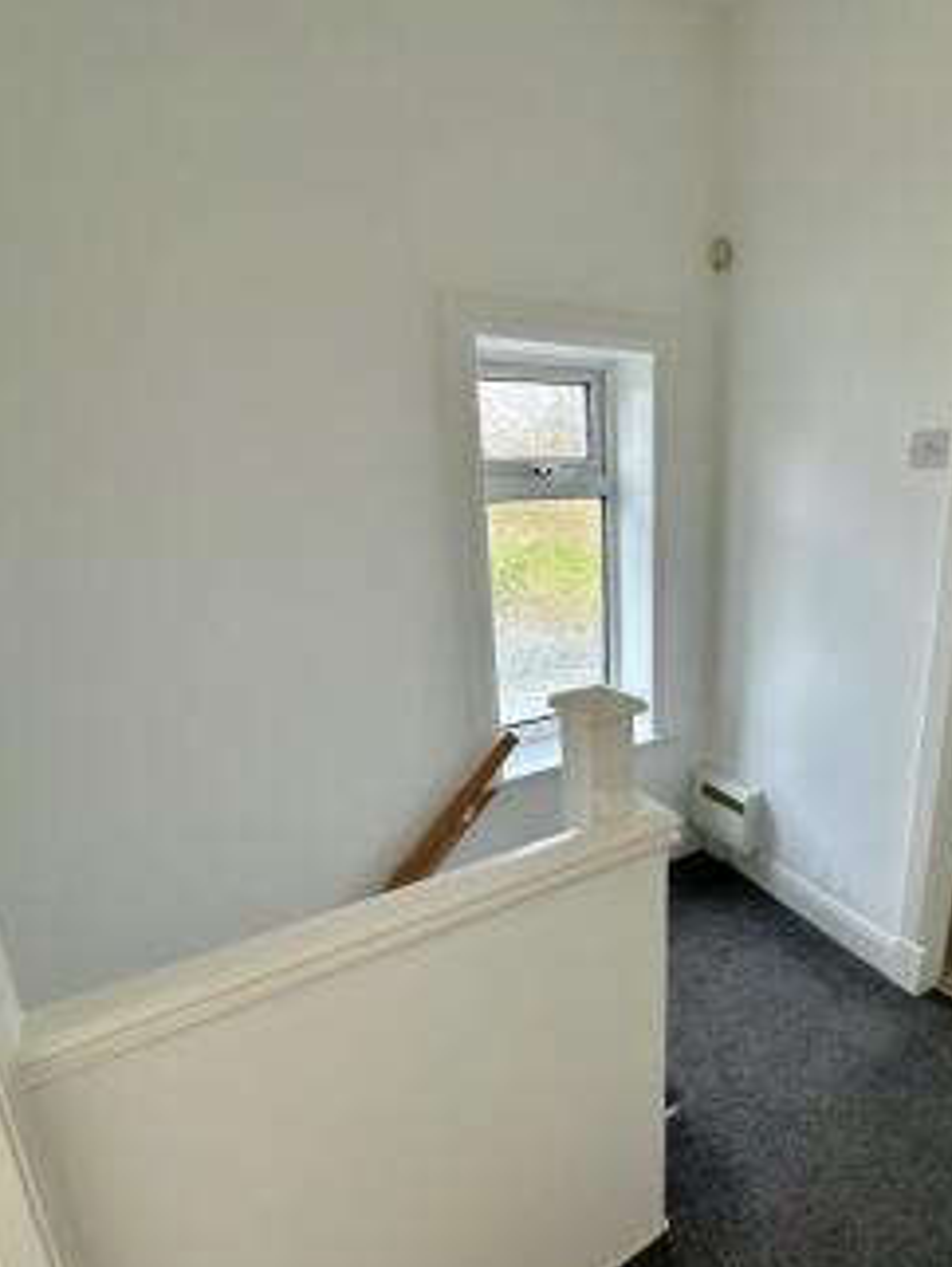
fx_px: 696
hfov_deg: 66.9
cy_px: 663
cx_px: 633
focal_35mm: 19
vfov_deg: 84.6
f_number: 2.2
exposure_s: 1/163
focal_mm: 2.22
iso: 40
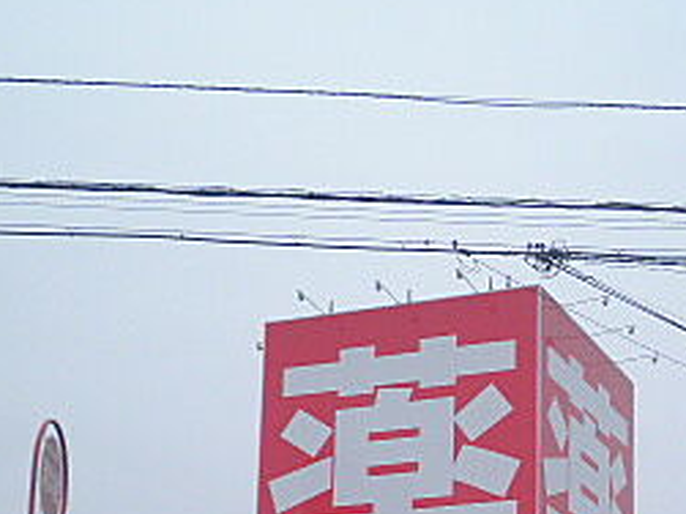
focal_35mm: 79
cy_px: 577
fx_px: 1565
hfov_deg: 24.3
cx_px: 555
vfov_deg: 17.9
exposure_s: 1/200
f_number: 2.9
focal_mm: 5.5
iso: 64
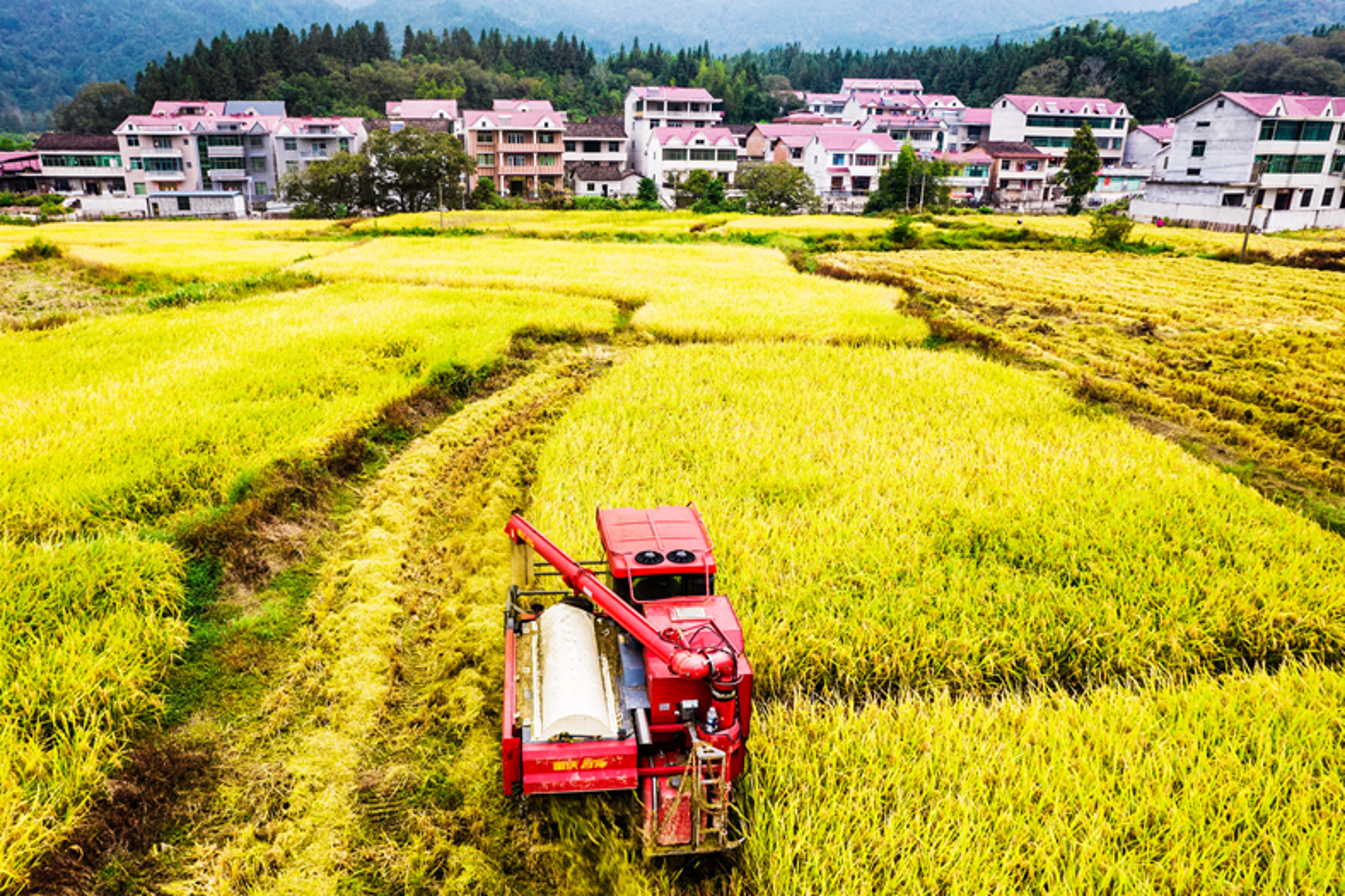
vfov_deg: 53.1
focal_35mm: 24
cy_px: 474
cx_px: 632
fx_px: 896
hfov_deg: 73.7
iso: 100
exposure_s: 1/90
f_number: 2.8
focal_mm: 8.38
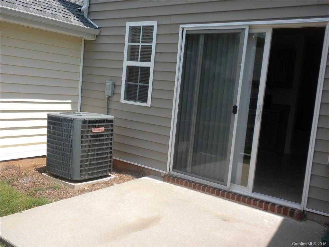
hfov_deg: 50.1
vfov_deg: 38.7
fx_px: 352
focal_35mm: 37
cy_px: 124
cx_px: 164
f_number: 10
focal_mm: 6.6
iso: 64
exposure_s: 1/79.1
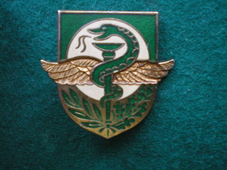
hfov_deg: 49.0
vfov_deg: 37.7
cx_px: 114
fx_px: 249
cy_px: 85
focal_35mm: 38
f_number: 3.1
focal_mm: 6.3
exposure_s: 1/13
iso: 400
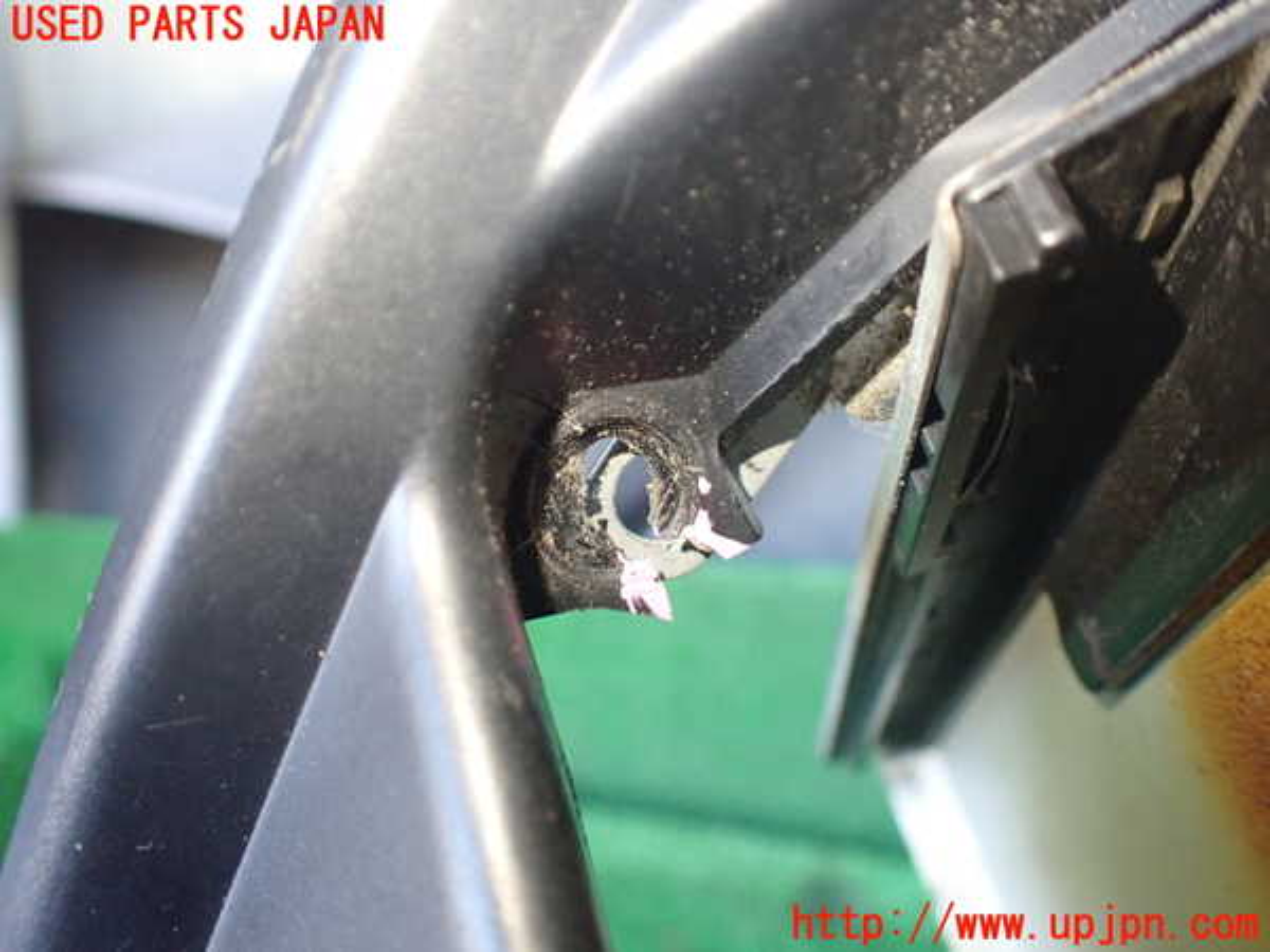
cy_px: 476
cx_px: 635
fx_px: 1101
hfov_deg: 60.0
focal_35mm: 30
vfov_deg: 46.8
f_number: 2.3
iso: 800
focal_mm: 5.4
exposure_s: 1/100
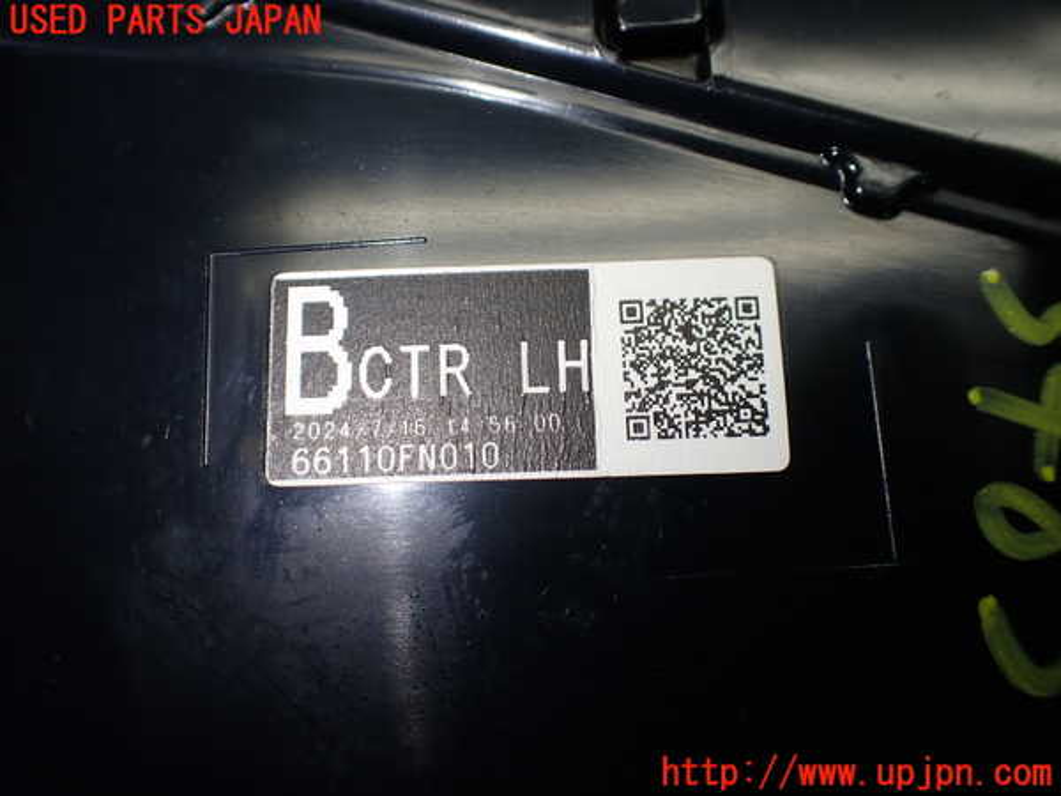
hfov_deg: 60.0
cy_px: 398
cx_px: 530
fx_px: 920
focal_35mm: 30
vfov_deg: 46.8
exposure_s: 1/125
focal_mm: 5.4
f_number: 2.3
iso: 125
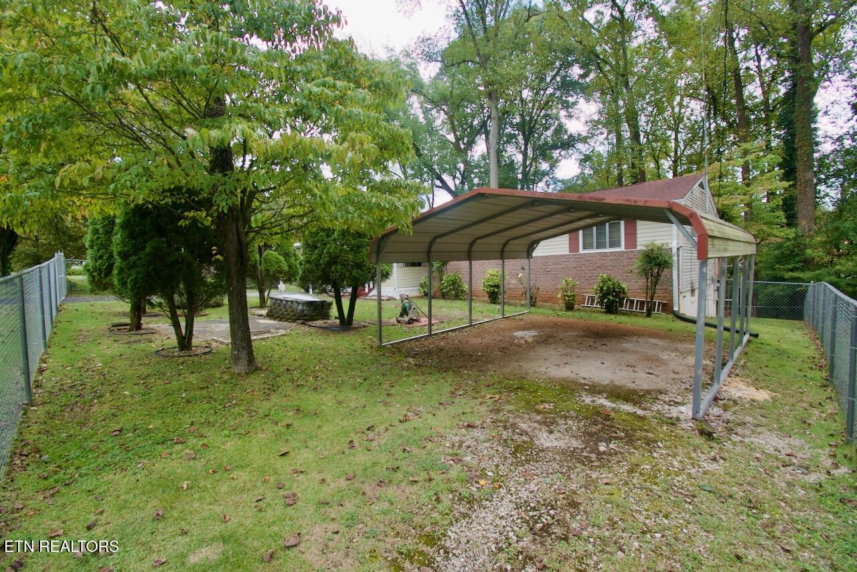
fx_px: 357
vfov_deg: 77.4
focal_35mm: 15
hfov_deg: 100.4
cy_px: 286
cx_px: 428
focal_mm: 10
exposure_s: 1/250
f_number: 8
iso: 400
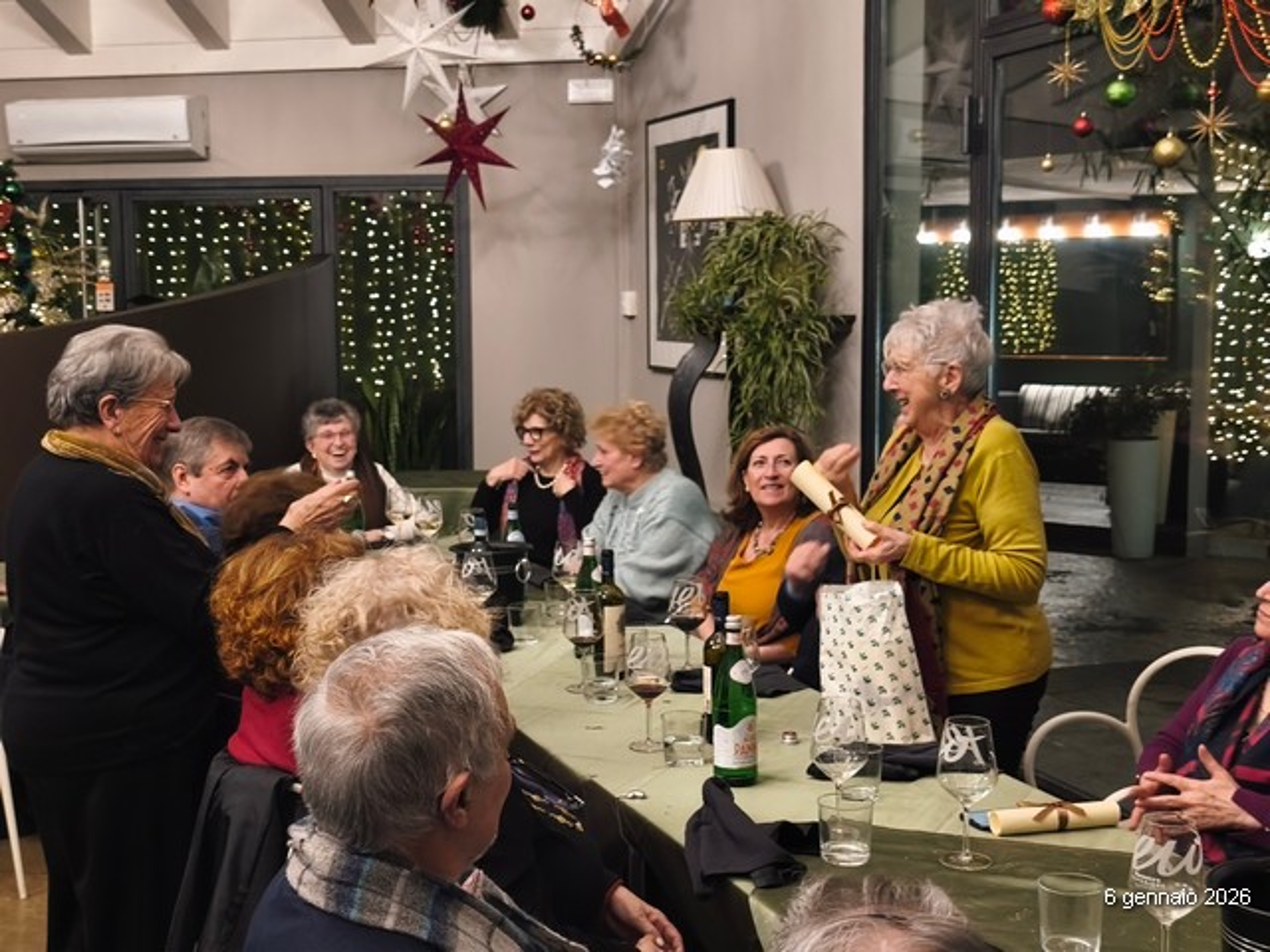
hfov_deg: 41.2
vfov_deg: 31.5
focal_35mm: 46
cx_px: 635
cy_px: 476
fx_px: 1688
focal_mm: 6.18
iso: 1000
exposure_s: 1/33.3
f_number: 1.65
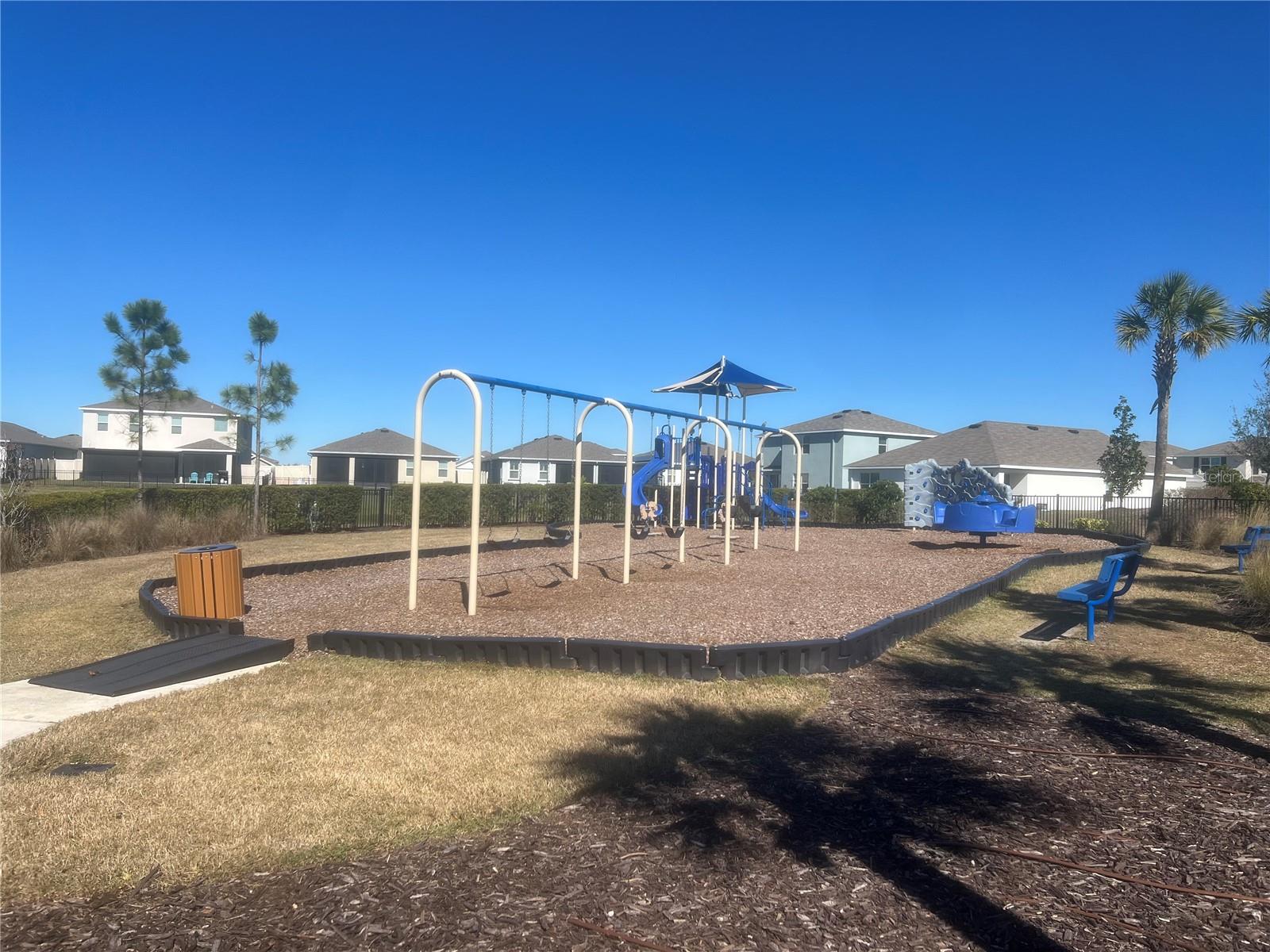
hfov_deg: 67.3
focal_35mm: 26
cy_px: 476
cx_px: 635
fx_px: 954
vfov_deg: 53.1
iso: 50
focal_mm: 5.7
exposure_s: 1/5587
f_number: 1.5
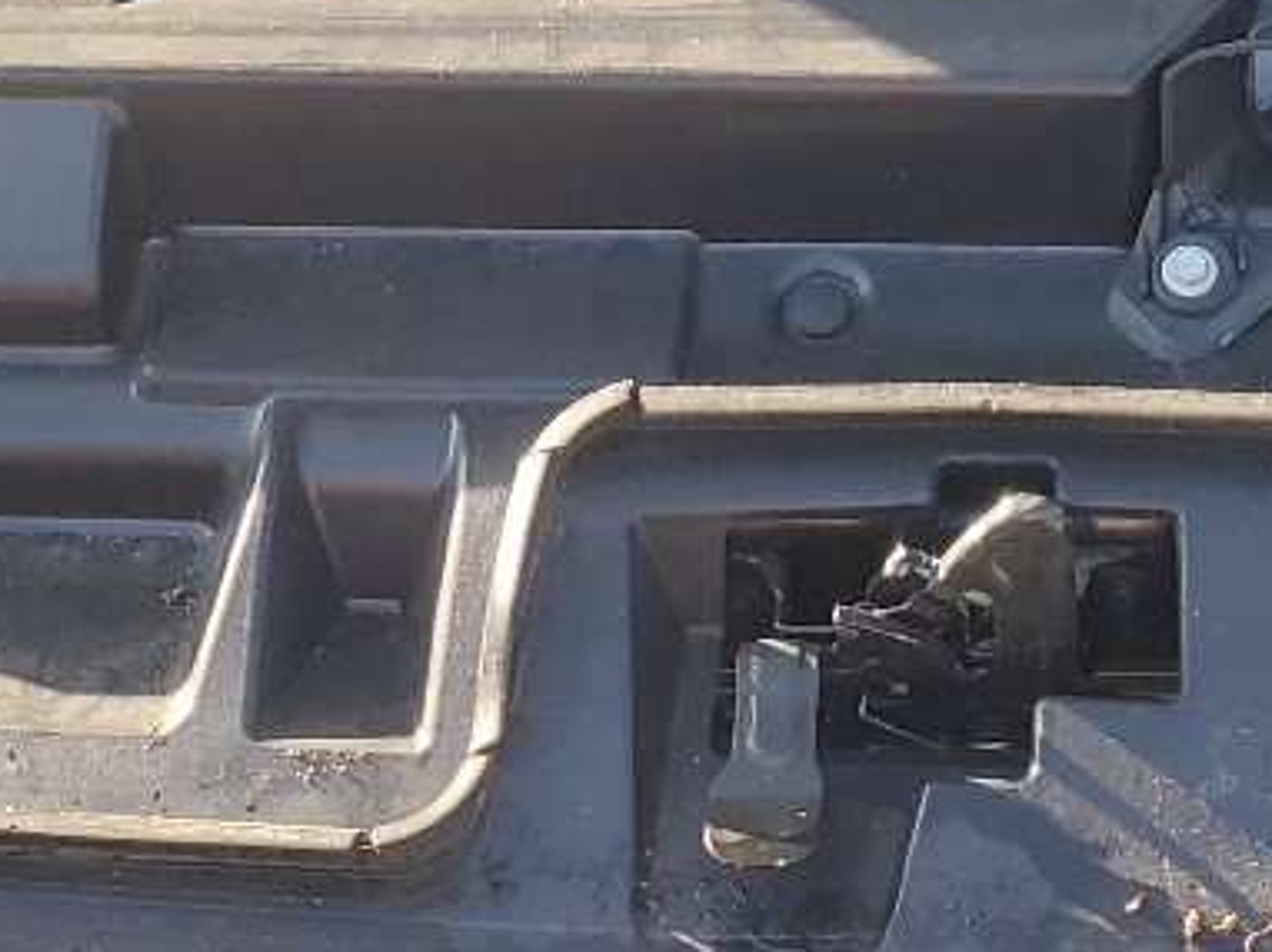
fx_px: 4003
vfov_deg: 12.7
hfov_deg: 17.7
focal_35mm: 109
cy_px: -556
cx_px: 1205
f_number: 1.5
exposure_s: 1/278
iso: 50
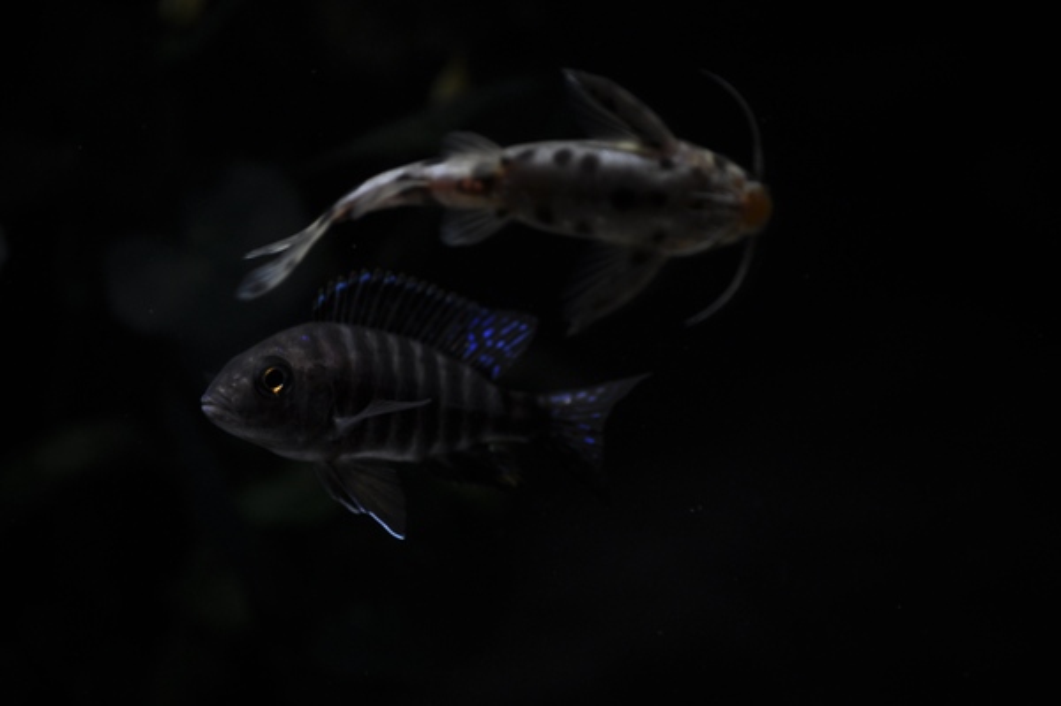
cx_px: 530
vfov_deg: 5.4
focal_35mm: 255
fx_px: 7509
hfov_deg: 8.1
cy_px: 353
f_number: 4.5
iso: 200
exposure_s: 1/60
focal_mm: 170
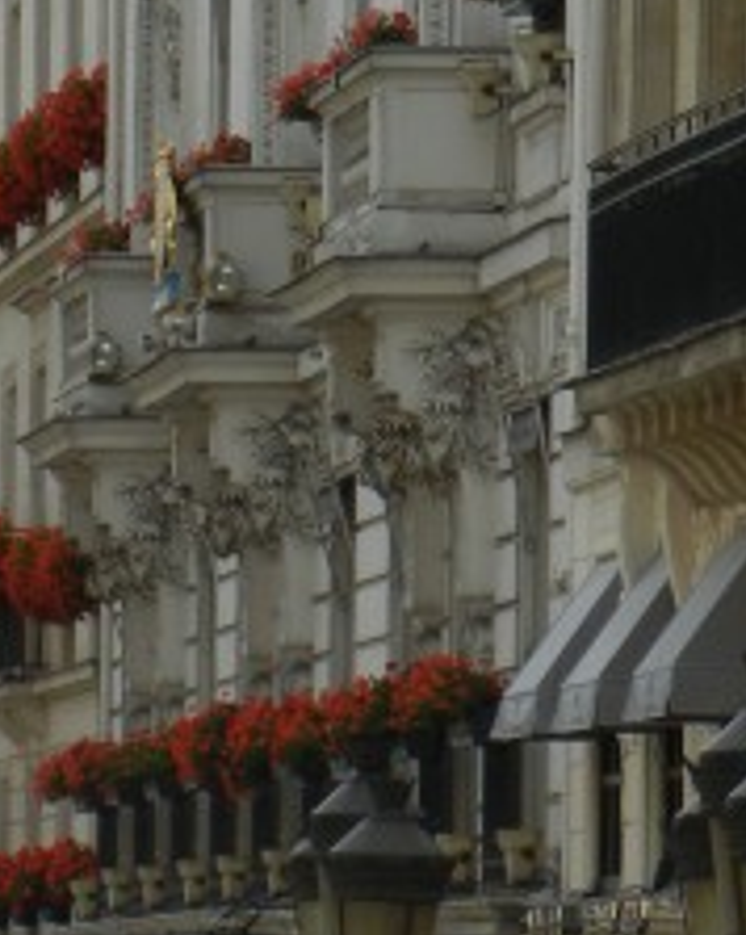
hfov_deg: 3.4
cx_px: -319
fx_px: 12381
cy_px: 784
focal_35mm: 448
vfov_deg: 4.3
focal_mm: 24
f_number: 4.6
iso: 160
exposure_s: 1/636
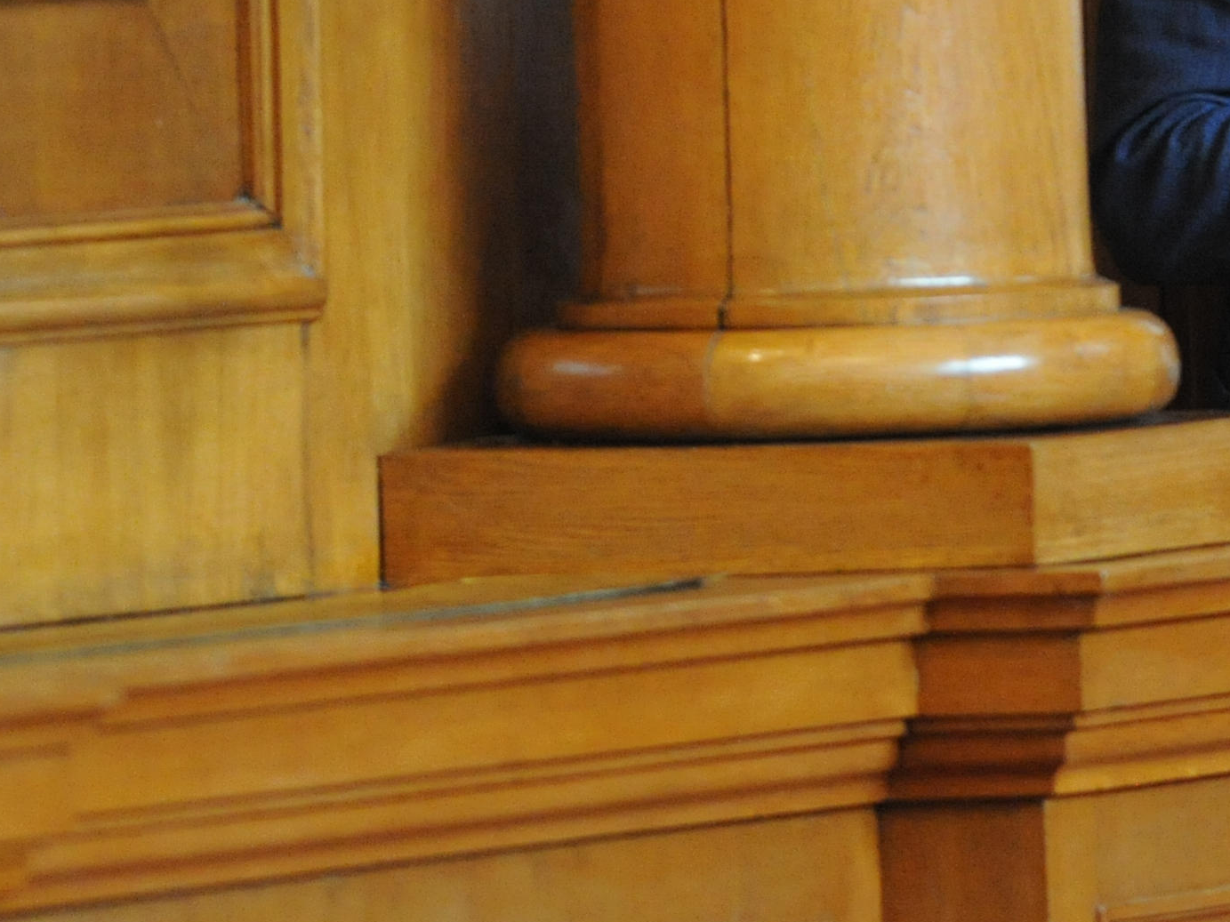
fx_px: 31515
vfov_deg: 1.7
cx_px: 1362
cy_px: 103
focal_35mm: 887
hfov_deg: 2.2
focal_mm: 300
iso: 5000
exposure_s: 1/400
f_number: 4
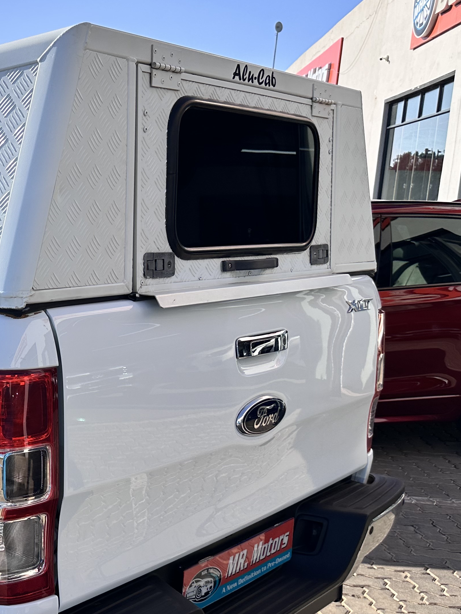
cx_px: -89
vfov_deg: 42.0
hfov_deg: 28.2
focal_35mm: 45
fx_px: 799
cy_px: 352
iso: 80
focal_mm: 6.86
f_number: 1.78
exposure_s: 1/4184
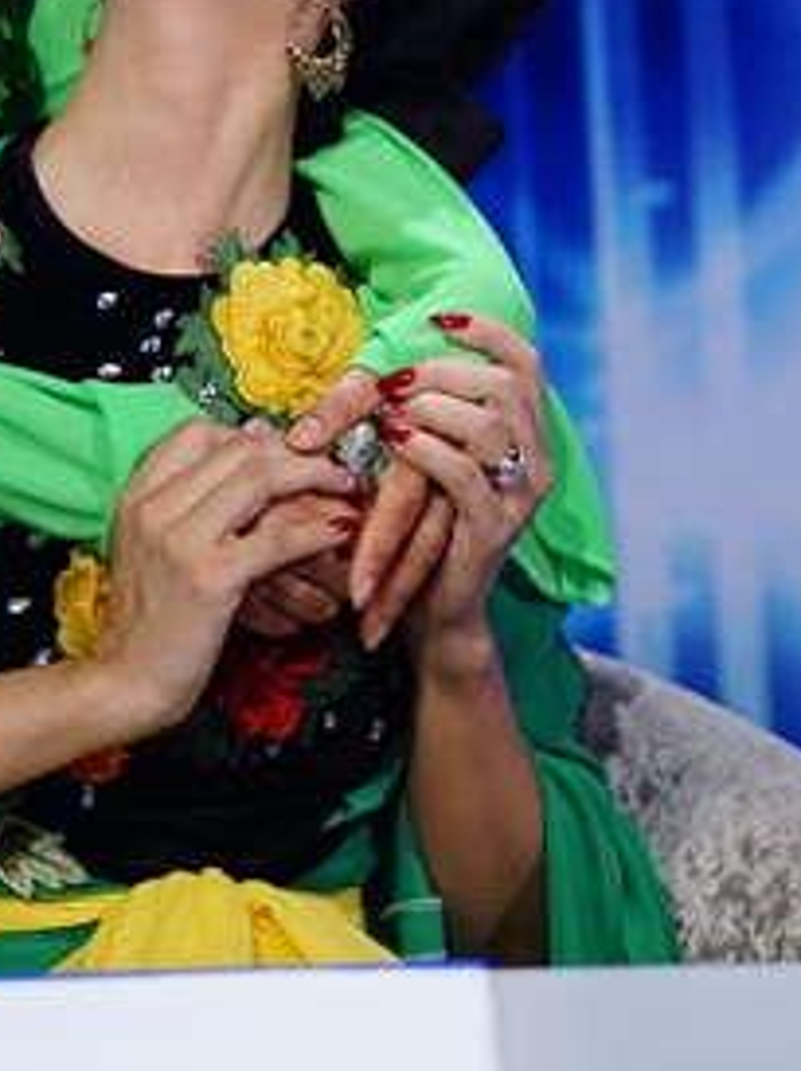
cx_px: 43
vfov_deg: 13.3
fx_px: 4481
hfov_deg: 10.2
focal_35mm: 145
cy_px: -184
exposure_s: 1/50
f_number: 2
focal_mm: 55
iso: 125
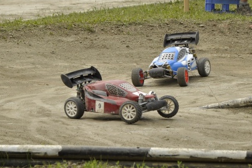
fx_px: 2183
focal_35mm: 312
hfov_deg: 6.6
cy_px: 100
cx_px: 119
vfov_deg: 4.4
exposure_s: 1/640
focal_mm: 105
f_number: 6.3
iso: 200
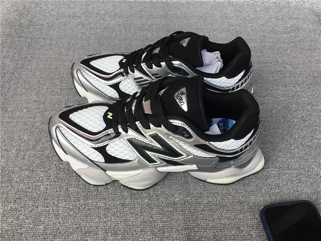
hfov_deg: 58.4
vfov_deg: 45.4
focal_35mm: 31
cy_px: 120
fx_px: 287
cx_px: 160
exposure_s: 1/305
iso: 25
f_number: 2.4
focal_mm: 3.3
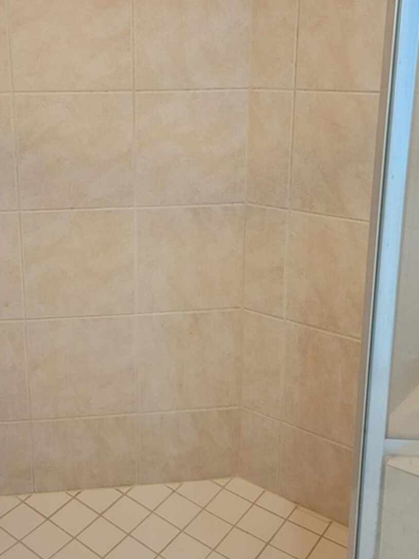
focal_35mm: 41
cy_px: 233
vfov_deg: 45.6
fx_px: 661
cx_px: 144
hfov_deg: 34.9
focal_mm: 5.4
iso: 320
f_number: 1.8
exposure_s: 1/120
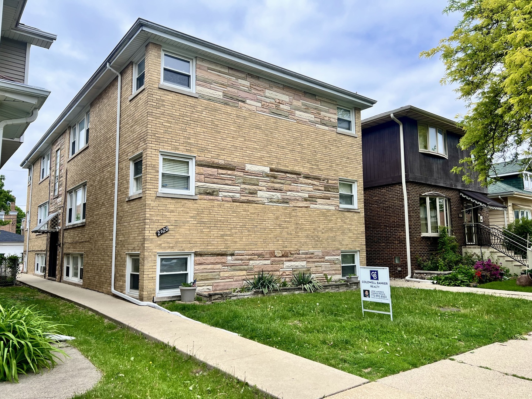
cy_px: 200
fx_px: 400
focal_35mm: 26
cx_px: 266
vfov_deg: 53.1
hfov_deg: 67.3
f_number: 1.5
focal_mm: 5.7
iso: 50
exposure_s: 1/2762
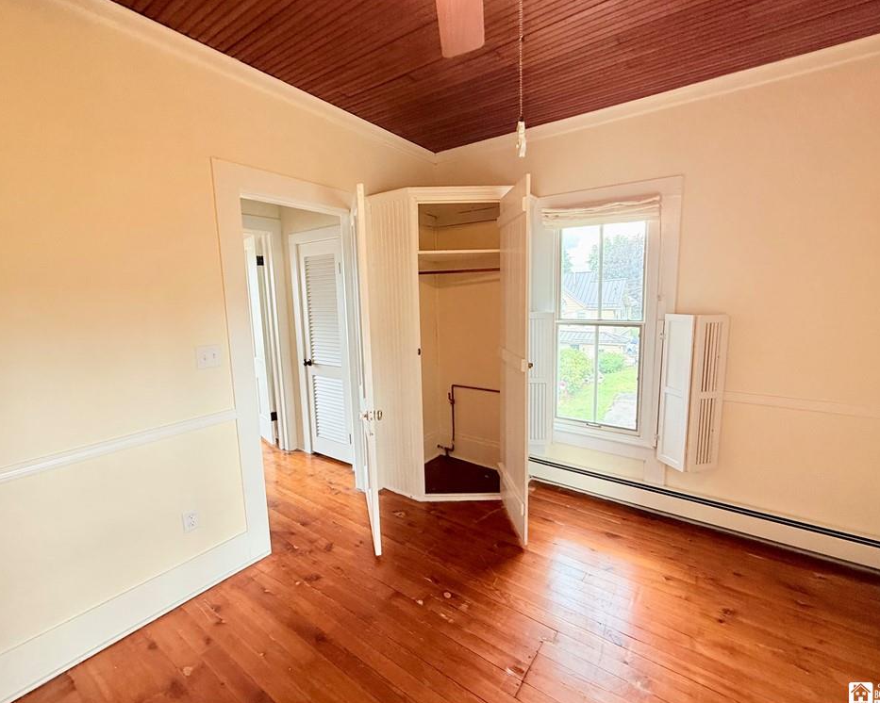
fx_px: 391
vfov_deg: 84.0
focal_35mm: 15
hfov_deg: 96.7
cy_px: 344
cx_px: 462
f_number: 2.2
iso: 200
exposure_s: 1/120
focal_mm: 2.22
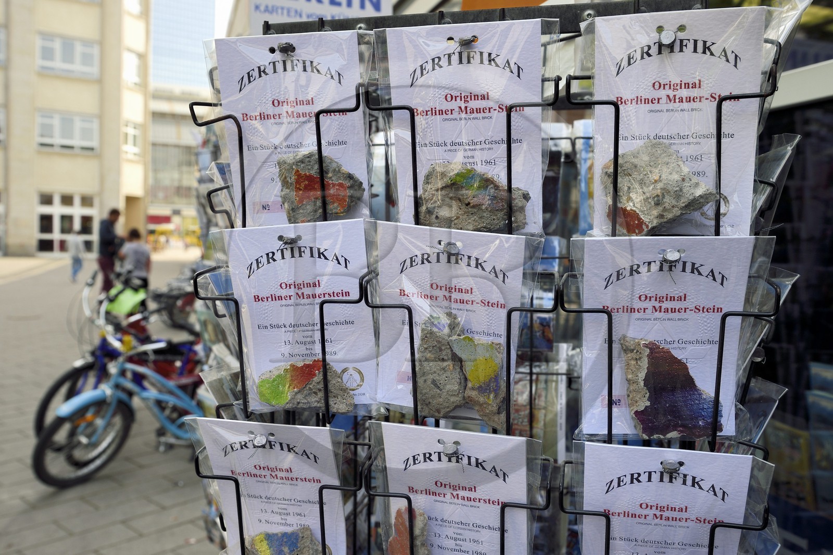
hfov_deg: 63.7
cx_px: 416
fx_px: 671
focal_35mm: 29
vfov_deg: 44.9
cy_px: 278
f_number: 7.1
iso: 200
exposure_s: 1/250
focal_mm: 29
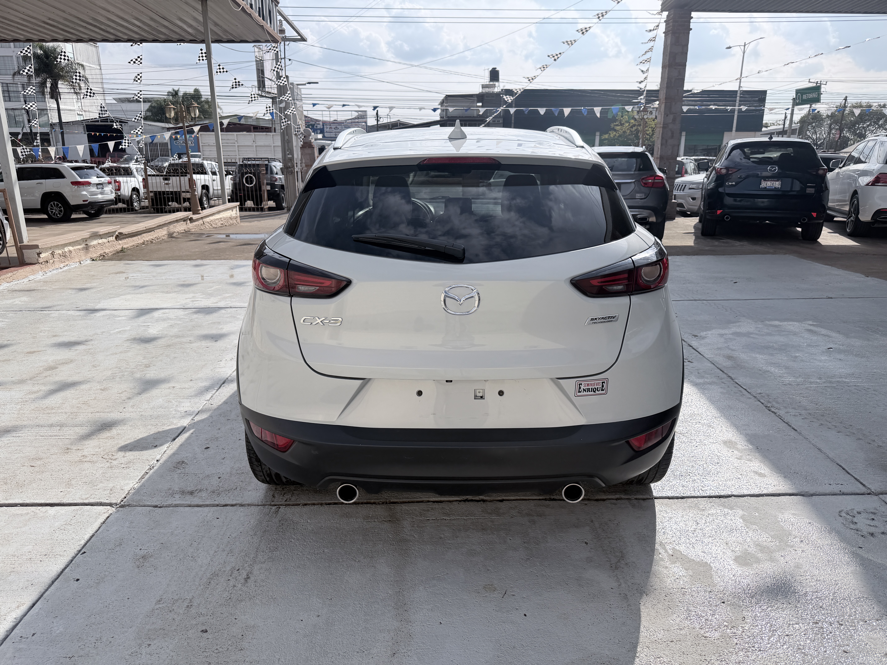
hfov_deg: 71.6
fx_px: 615
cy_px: 332
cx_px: 444
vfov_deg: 56.8
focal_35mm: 24
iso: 80
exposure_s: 1/7353
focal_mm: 6.76
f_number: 1.78
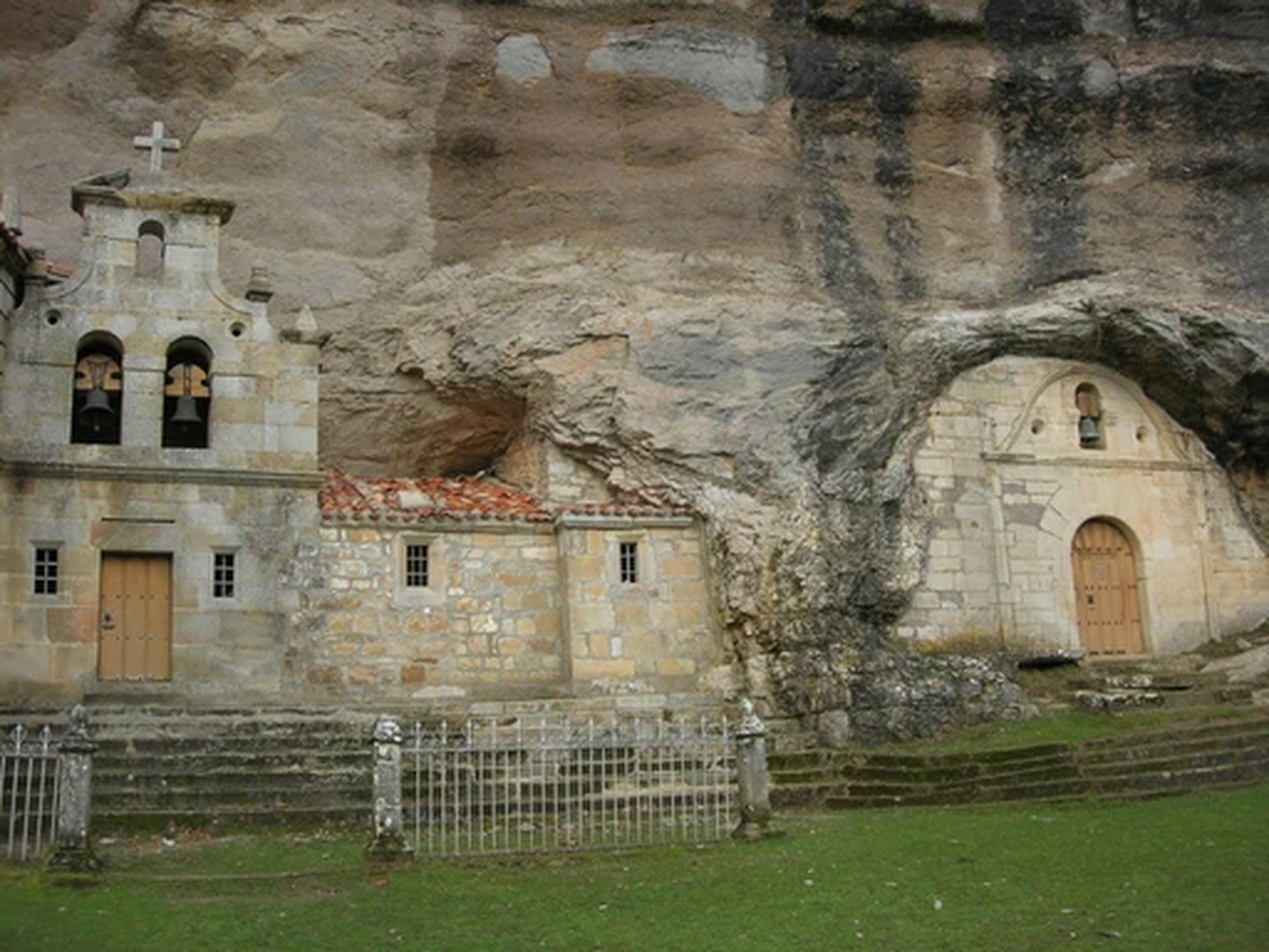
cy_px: 476
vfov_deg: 37.7
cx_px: 634
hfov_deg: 49.0
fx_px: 1393
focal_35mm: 38
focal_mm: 7.8
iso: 64
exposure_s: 1/264
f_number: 2.8
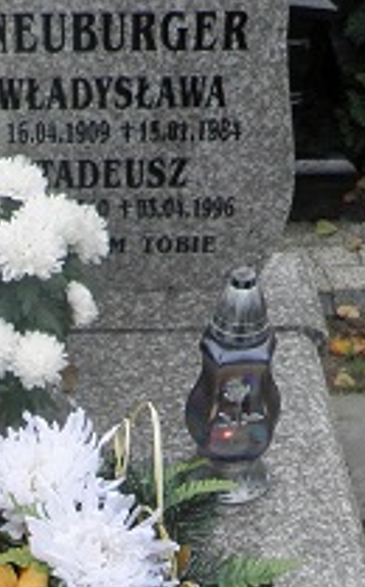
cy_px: 716
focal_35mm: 78
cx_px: 93
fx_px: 1246
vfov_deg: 24.0
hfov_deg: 16.6
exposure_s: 1/80
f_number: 3.3
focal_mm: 4.3
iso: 64
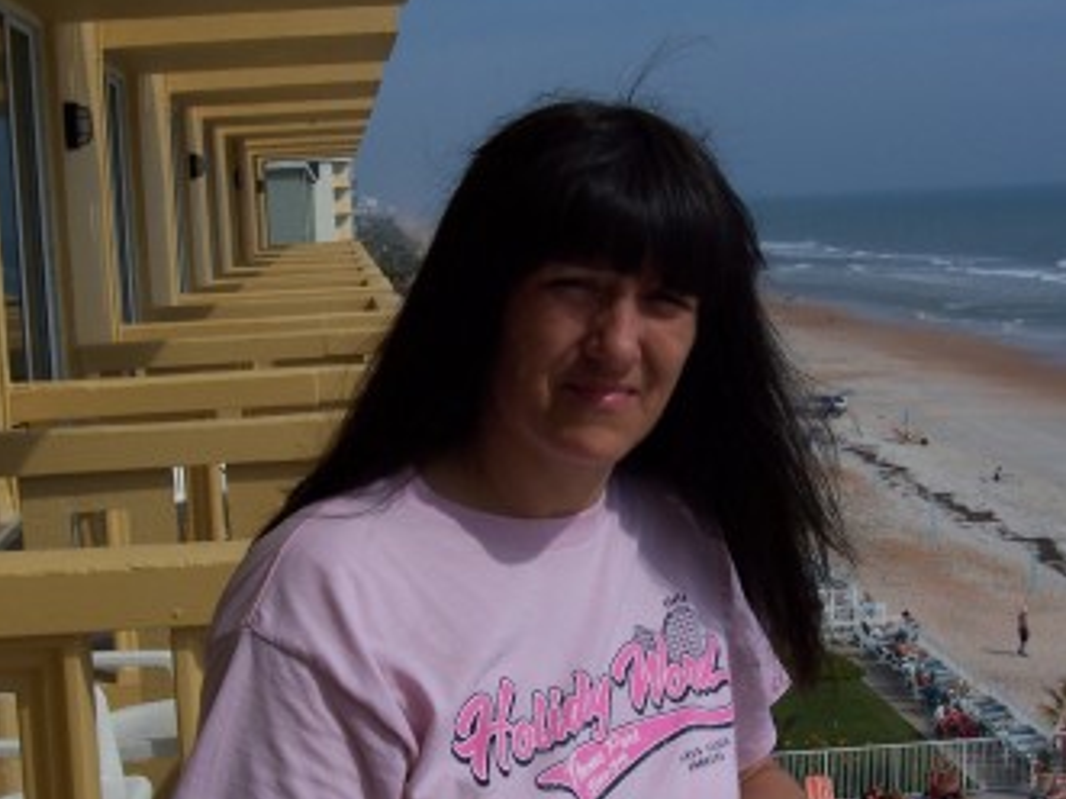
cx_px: 541
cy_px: 424
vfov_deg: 20.4
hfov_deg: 27.0
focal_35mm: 72
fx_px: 2216
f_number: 6.7
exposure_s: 1/1000
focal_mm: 8.6
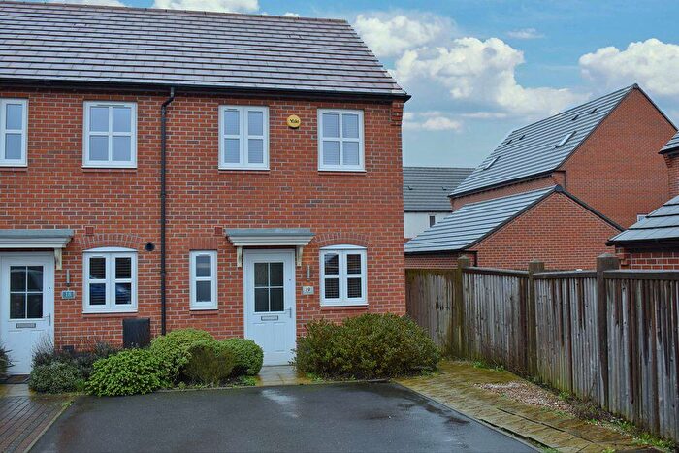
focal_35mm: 33
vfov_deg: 40.0
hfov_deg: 57.2
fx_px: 623
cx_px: 340
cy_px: 226
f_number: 5.6
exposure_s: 1/250
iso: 400
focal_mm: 22
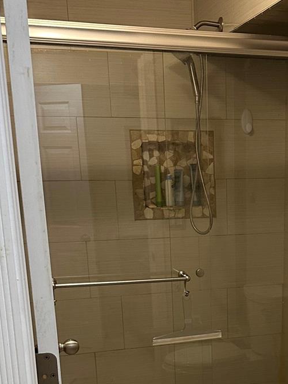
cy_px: 330
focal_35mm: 55
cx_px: 235
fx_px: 610
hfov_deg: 26.0
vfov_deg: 33.5
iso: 320
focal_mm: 6.86
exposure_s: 1/60
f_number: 1.78
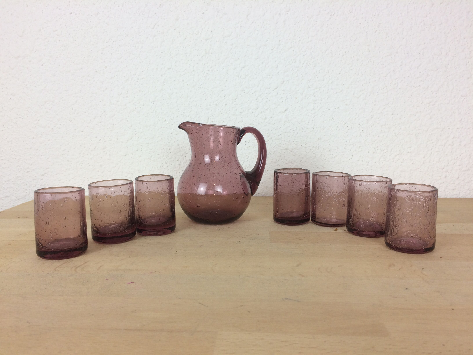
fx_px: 396
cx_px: 236
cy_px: 178
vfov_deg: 48.2
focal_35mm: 29
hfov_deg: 61.7
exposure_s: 1/50
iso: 32
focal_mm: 4.15
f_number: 2.2
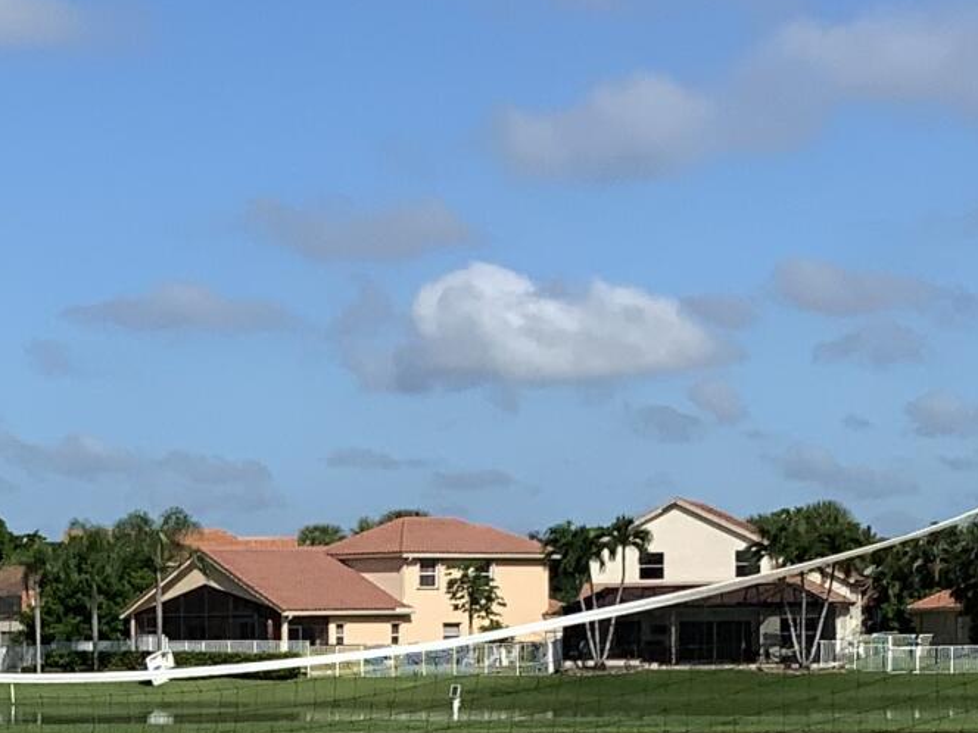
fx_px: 3701
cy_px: 936
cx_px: 156
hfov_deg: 14.9
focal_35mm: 131
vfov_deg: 11.1
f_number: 1.8
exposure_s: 1/4065
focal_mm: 3
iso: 16
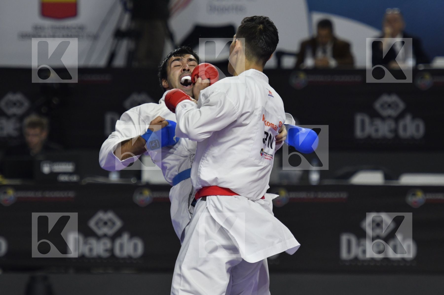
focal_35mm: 330
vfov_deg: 4.2
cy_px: 148
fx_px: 4068
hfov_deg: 6.2
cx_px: 222
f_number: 4
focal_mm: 220
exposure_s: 1/800
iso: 1250
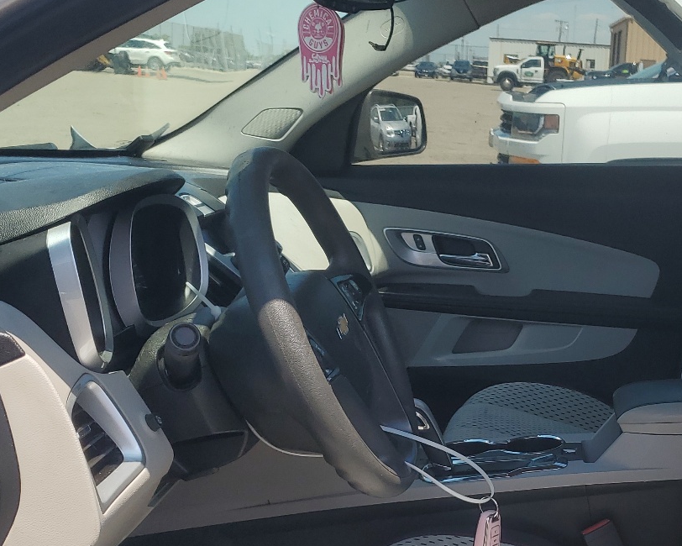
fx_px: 1009
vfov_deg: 29.6
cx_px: 563
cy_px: 435
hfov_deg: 35.9
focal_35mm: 50
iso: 50
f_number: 1.5
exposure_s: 1/1667
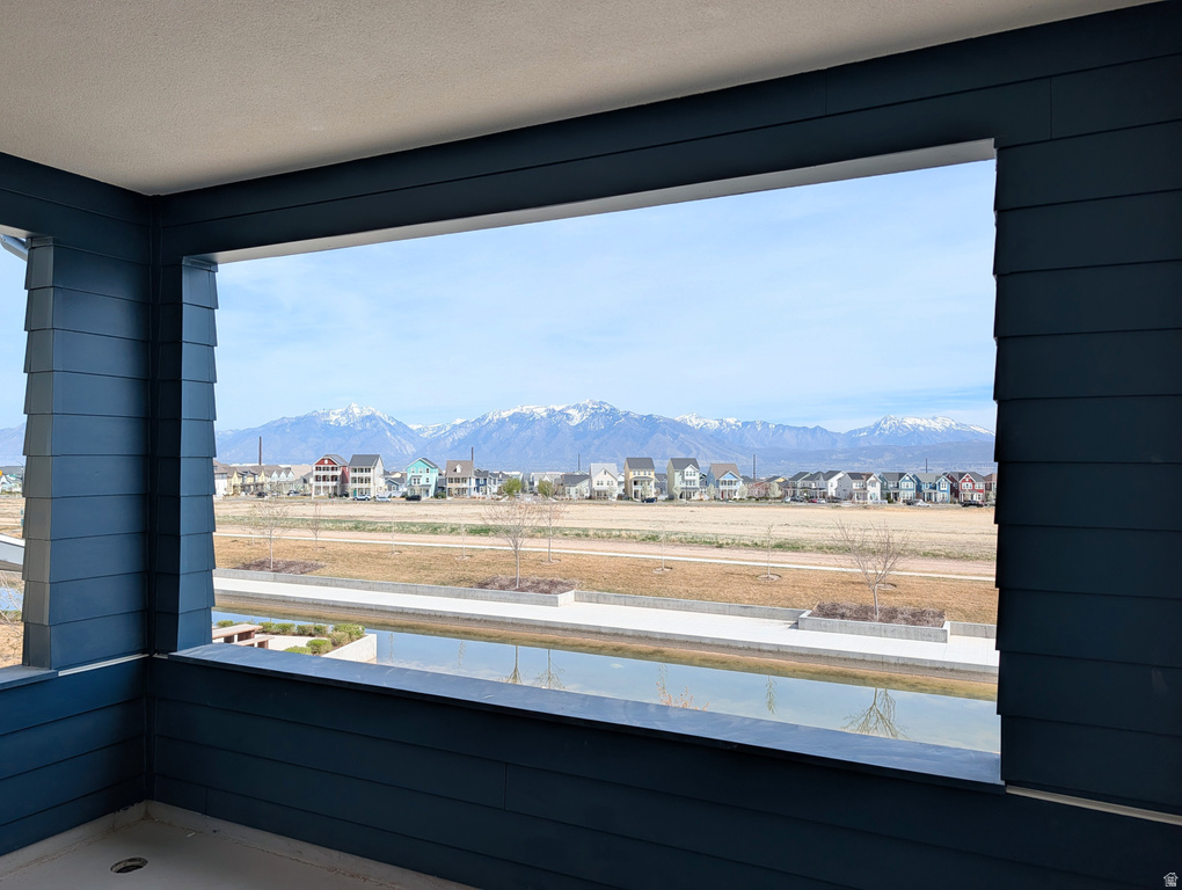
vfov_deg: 56.9
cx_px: 591
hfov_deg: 71.5
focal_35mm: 24
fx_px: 821
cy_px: 445
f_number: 1.68
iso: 28
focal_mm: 6.9
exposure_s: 1/1337
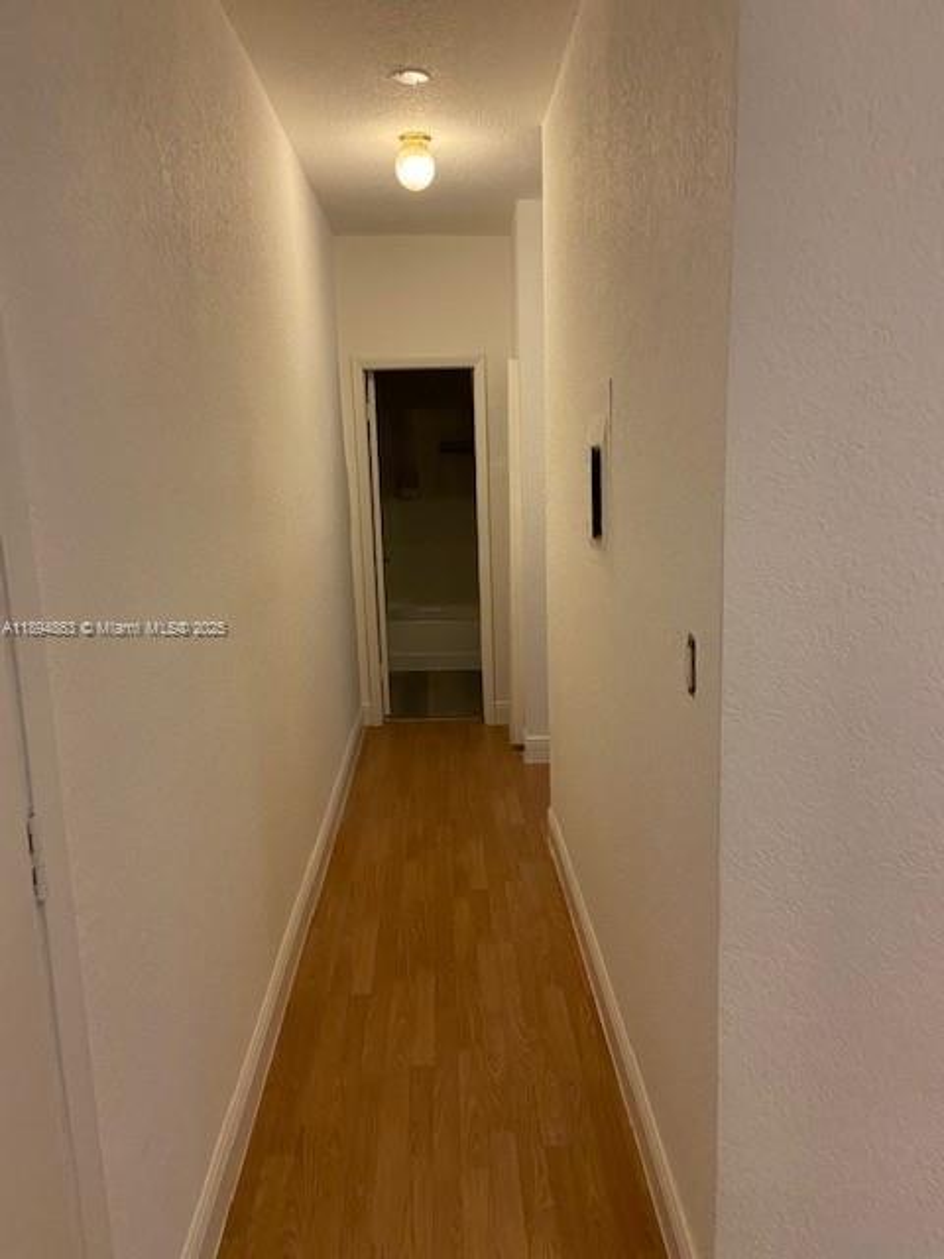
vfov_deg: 67.3
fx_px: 945
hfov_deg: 53.1
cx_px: 472
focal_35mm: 26
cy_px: 630
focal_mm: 4.25
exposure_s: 1/60
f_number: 1.8
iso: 500
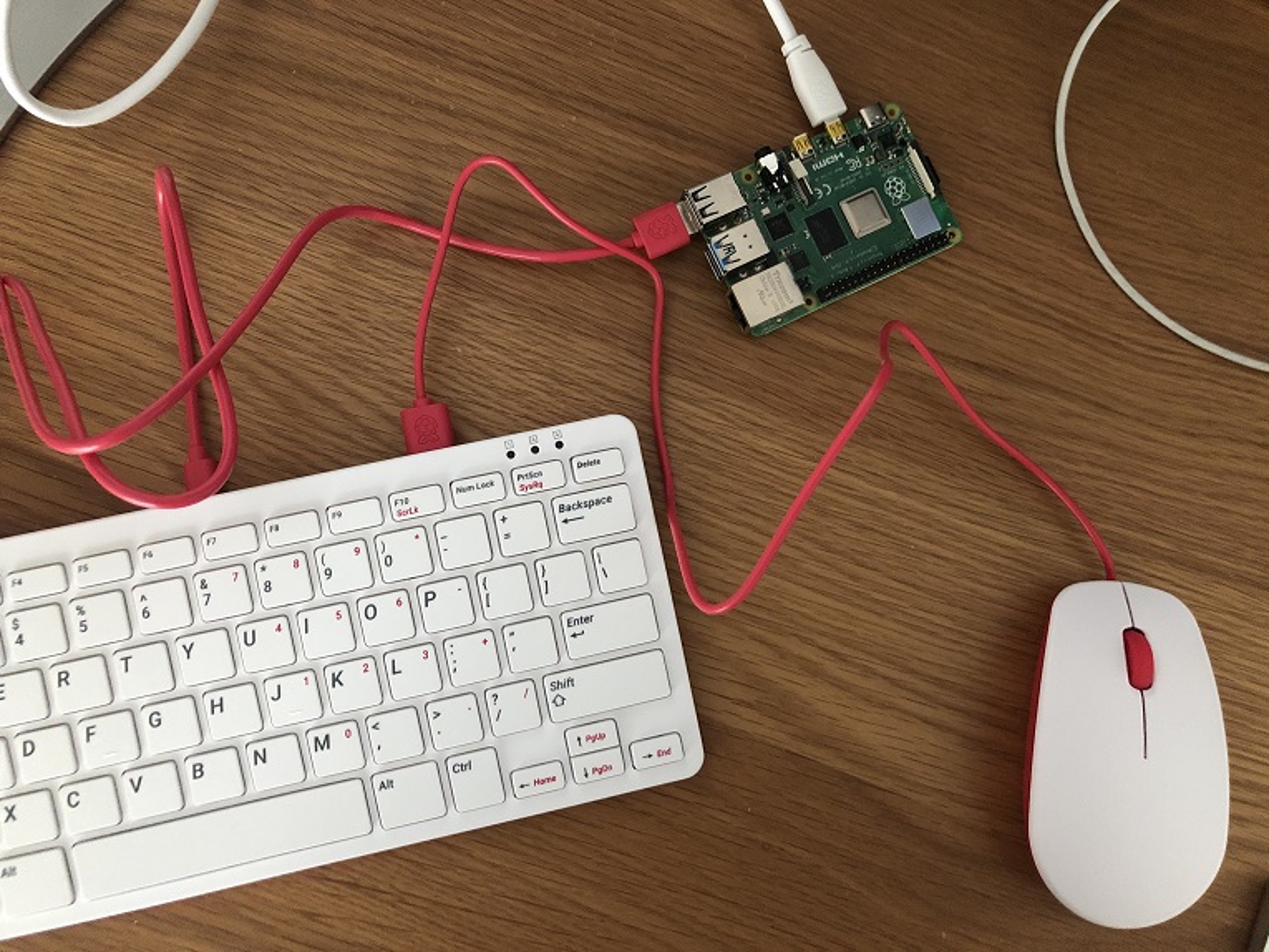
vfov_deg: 49.8
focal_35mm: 28
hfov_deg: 63.4
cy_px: 476
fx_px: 1027
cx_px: 634
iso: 100
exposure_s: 1/15
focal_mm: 4
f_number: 1.8
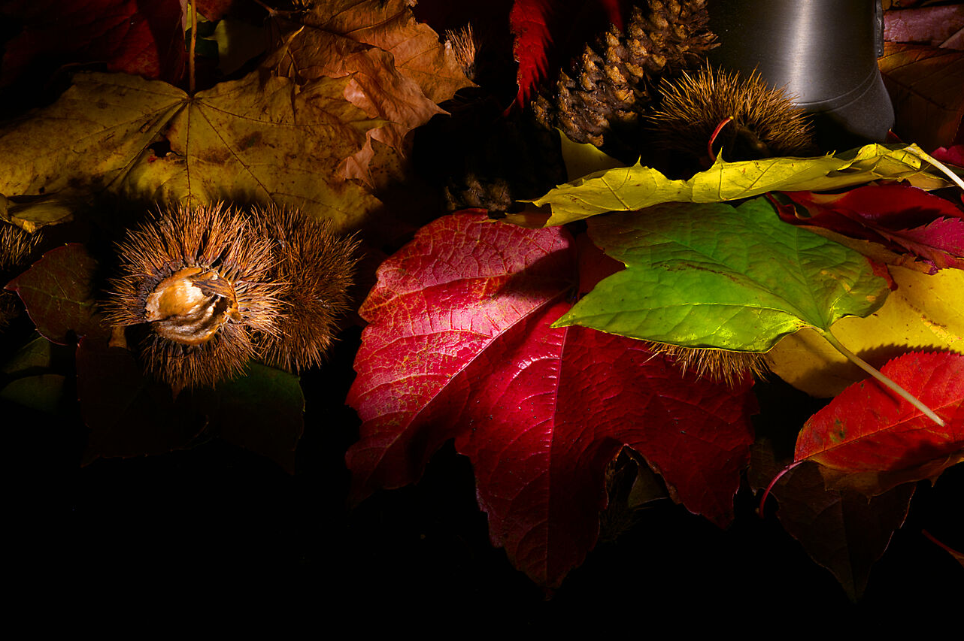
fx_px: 2355
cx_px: 558
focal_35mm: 88
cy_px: 71
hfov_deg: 23.1
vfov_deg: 15.3
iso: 64
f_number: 22
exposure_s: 30
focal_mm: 47
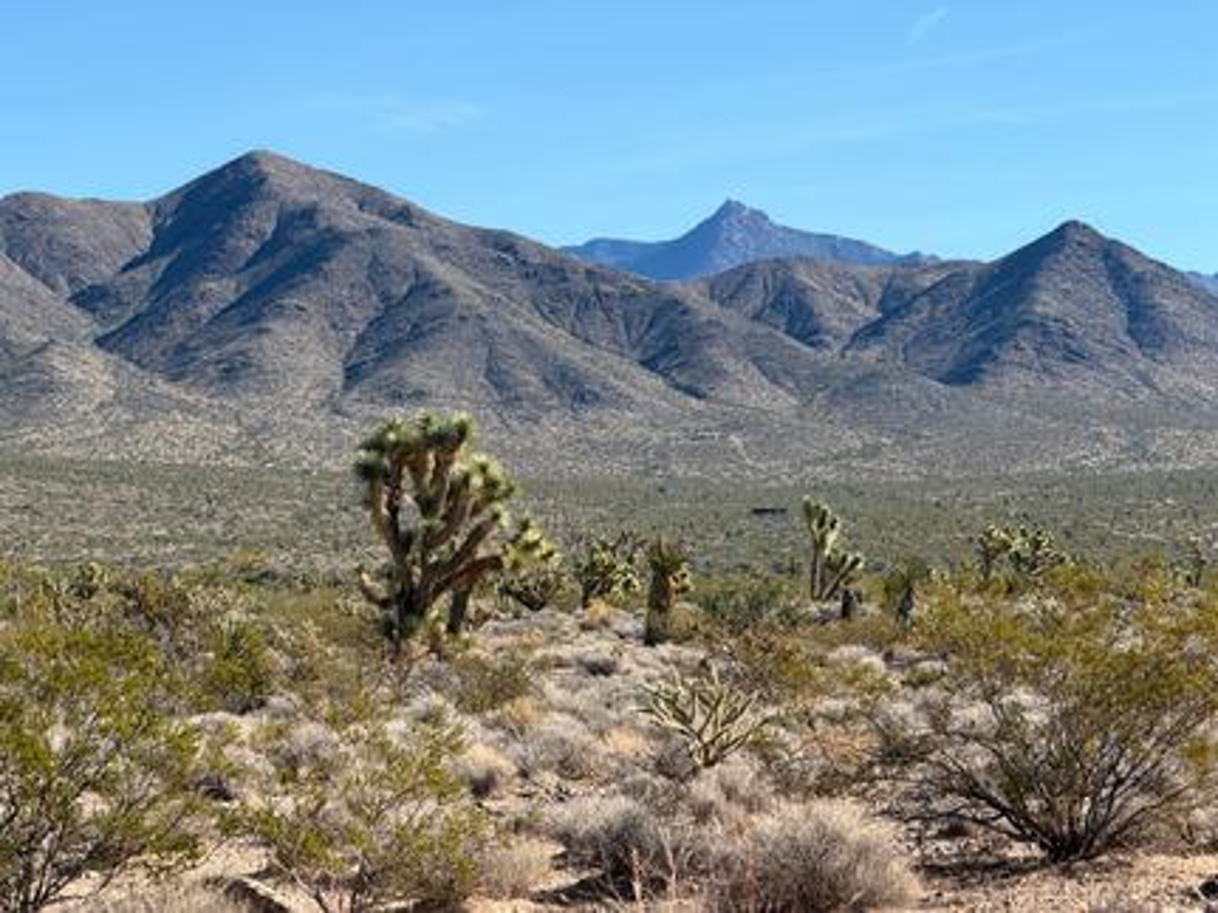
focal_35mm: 100
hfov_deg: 19.6
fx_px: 3518
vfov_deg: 14.8
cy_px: 456
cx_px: 609
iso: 32
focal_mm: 16.89
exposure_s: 1/631
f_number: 2.8
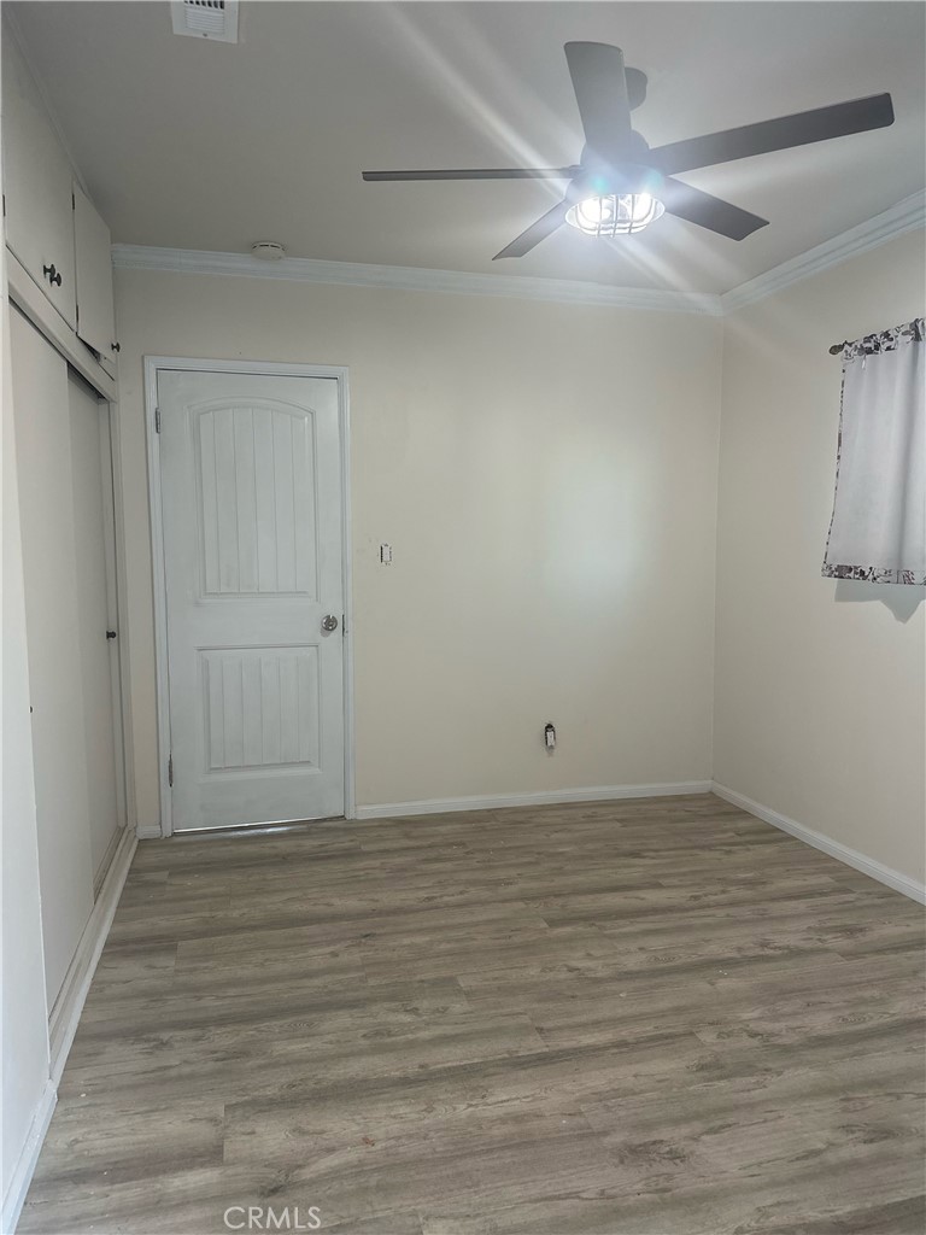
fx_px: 856
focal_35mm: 24
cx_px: 463
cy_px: 618
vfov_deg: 71.6
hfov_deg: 56.8
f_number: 1.78
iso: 250
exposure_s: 1/60
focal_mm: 6.86
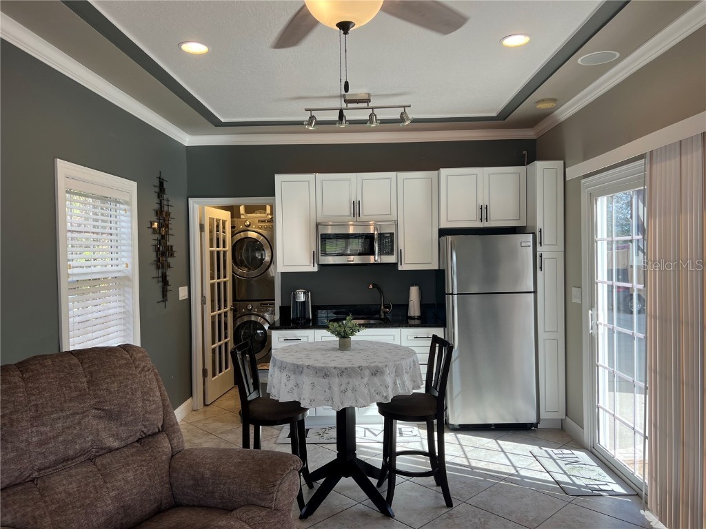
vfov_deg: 53.1
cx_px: 353
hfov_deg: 67.3
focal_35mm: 26
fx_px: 530
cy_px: 264
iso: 50
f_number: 1.5
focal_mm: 5.7
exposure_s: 1/184
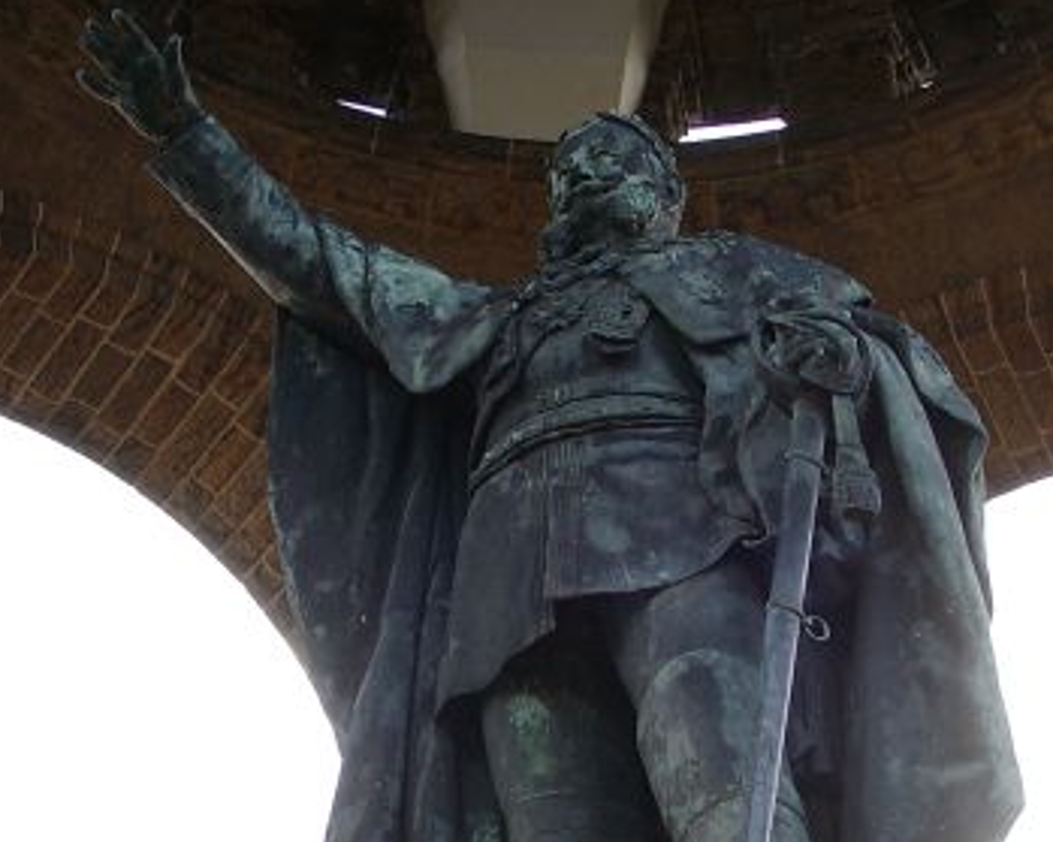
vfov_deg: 20.2
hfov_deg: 25.1
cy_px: 456
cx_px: 510
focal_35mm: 76
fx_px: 2368
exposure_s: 1/75.4
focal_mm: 7.13
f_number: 4
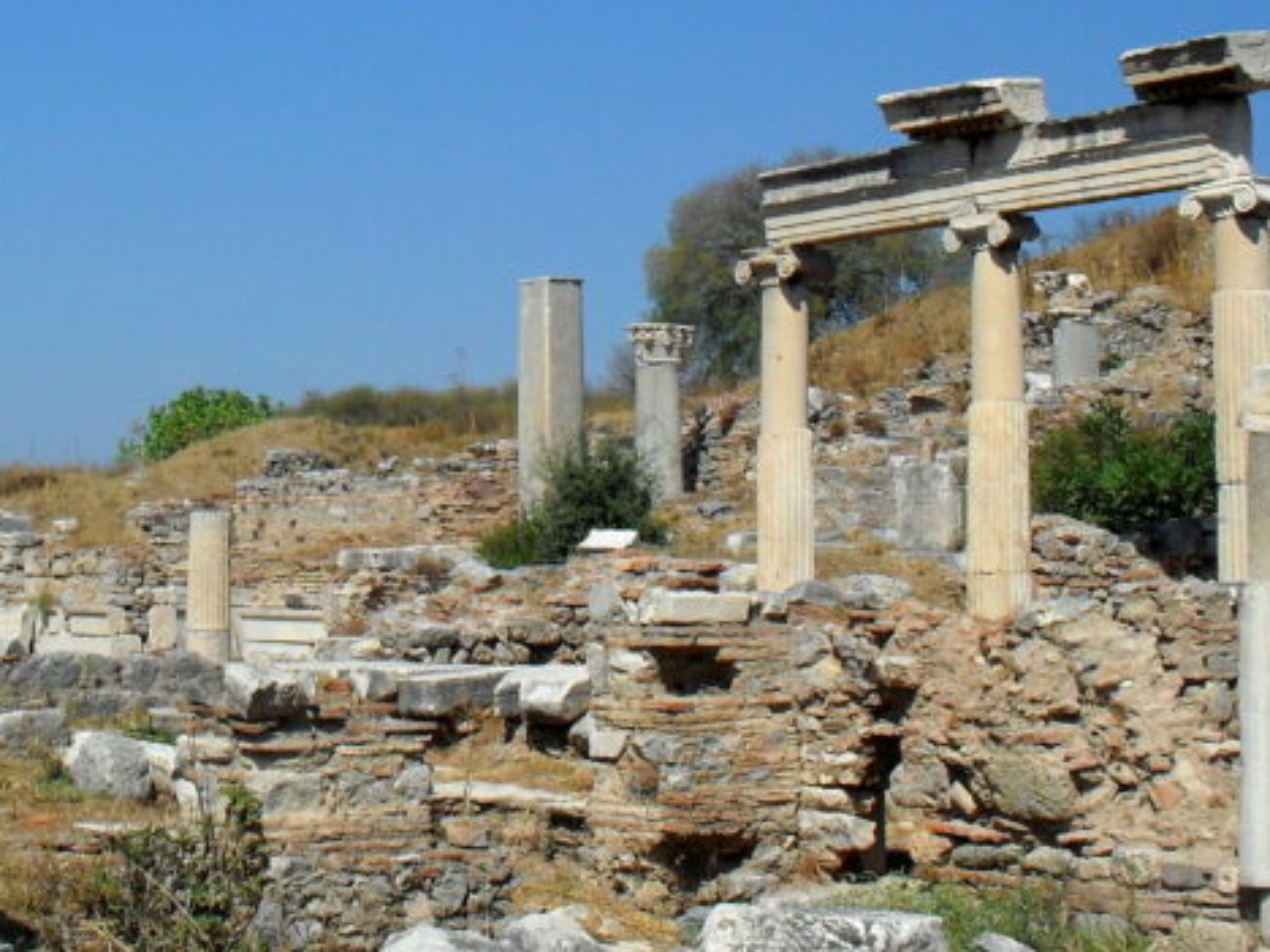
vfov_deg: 21.1
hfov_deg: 27.8
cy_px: 193
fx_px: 2531
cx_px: 331
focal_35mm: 69
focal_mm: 6.3
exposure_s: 1/350
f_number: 8.3
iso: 80
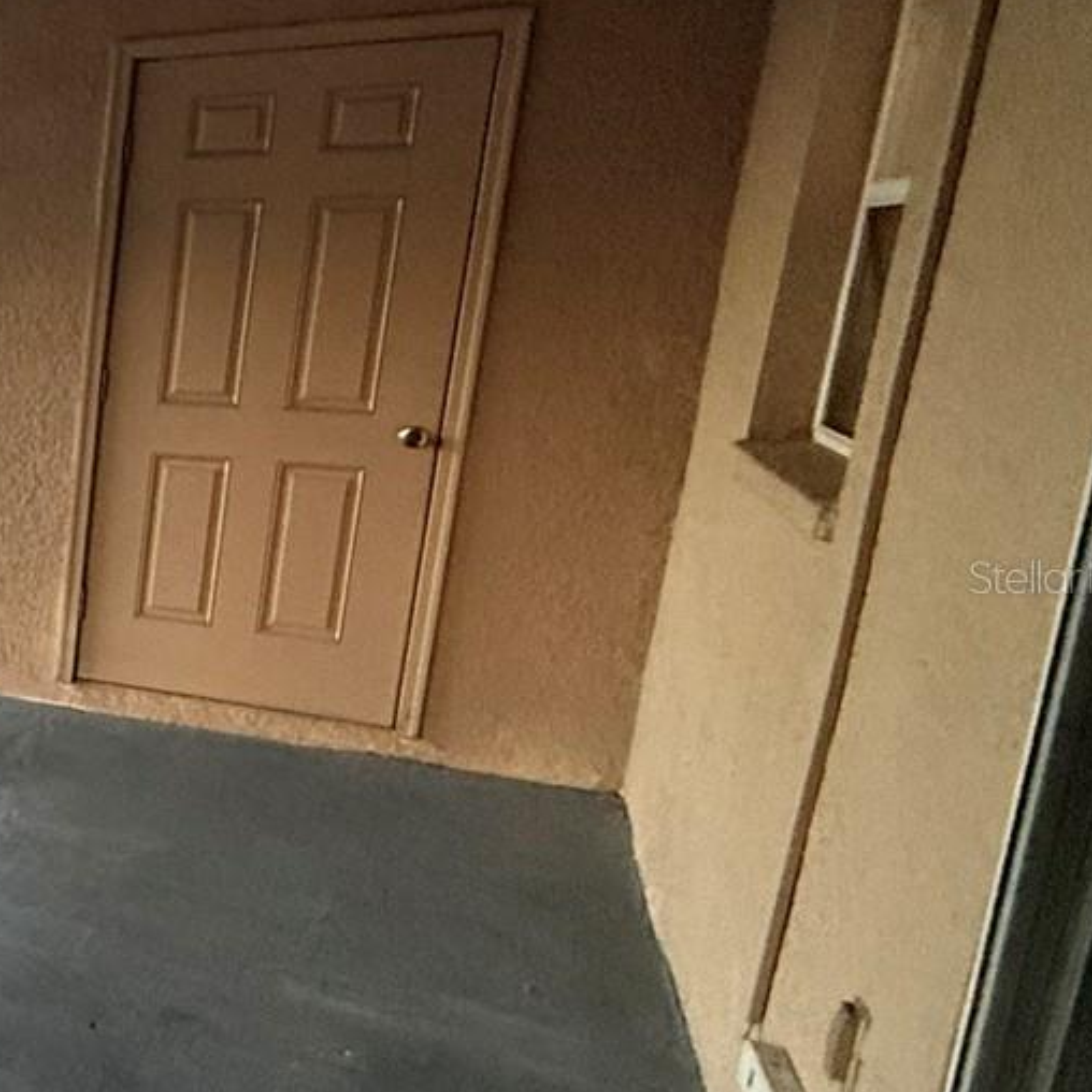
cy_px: 576
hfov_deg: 28.2
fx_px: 1392
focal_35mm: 39
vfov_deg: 42.8
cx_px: -548
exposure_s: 1/60
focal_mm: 2.22
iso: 400
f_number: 2.2
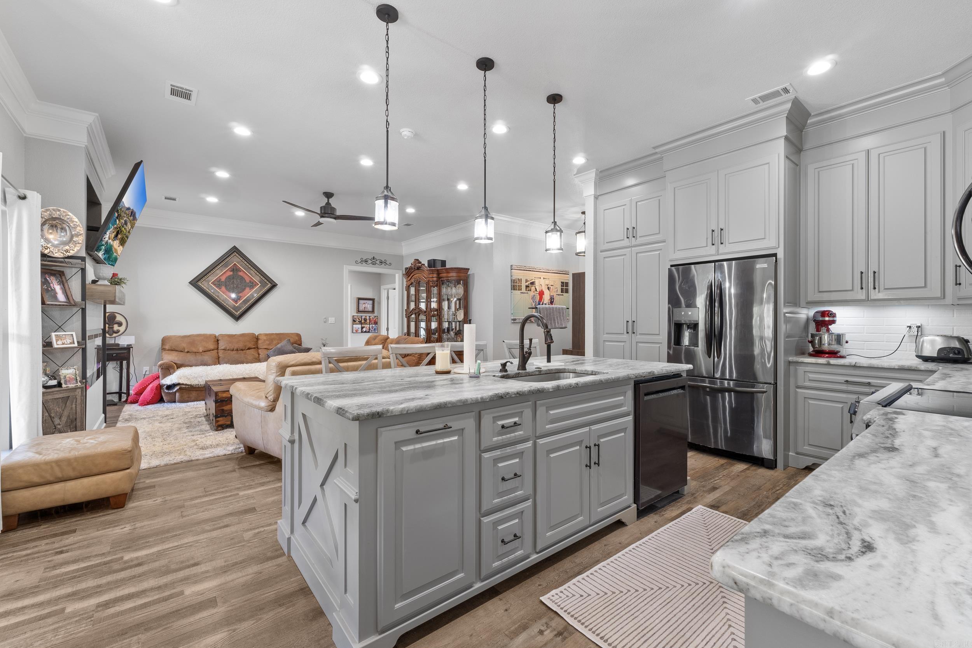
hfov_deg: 100.4
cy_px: 324
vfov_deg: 77.3
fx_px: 405
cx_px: 486
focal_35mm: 15
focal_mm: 10
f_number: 9
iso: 200
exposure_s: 1.6
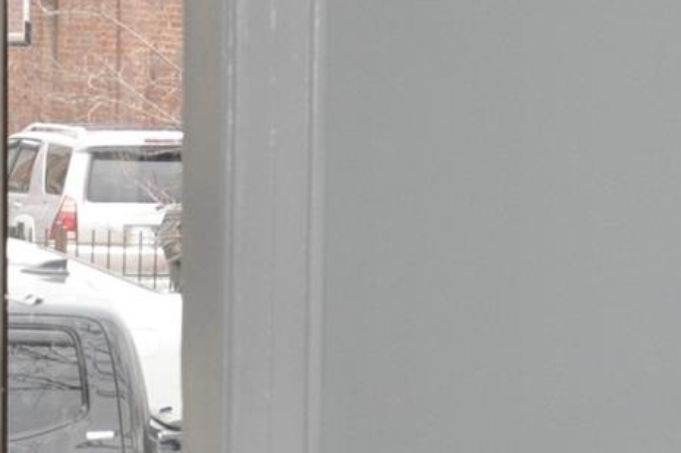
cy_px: 242
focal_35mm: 185
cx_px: 1306
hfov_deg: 10.3
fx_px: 3496
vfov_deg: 7.4
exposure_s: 1/125
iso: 800
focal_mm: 28
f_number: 4
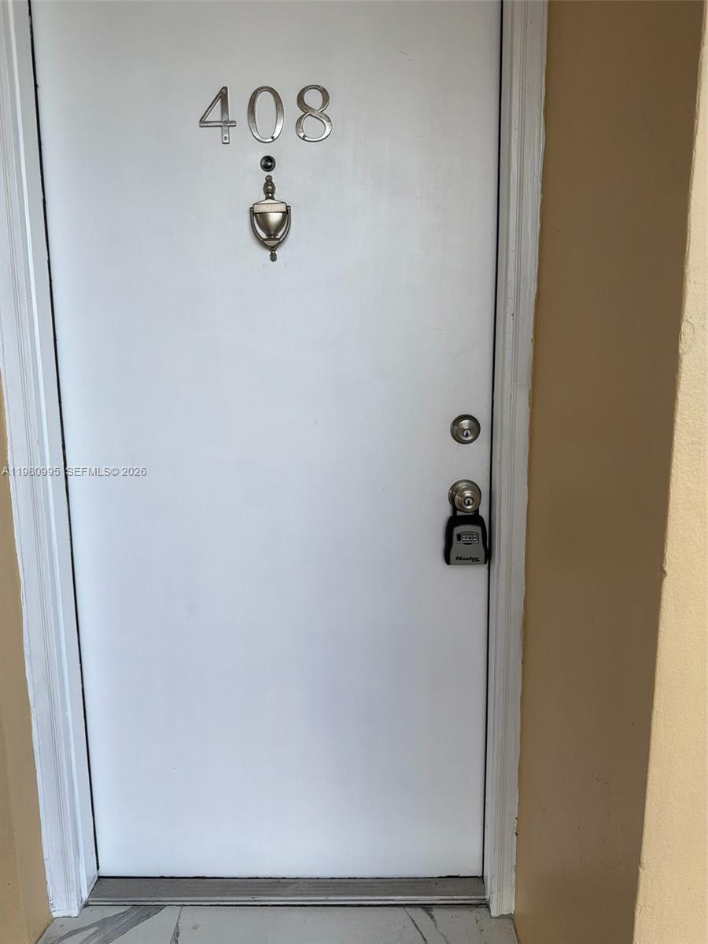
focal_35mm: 24
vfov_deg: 71.6
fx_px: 654
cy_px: 472
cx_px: 354
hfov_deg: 56.8
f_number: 1.78
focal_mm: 6.76
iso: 80
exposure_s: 1/931
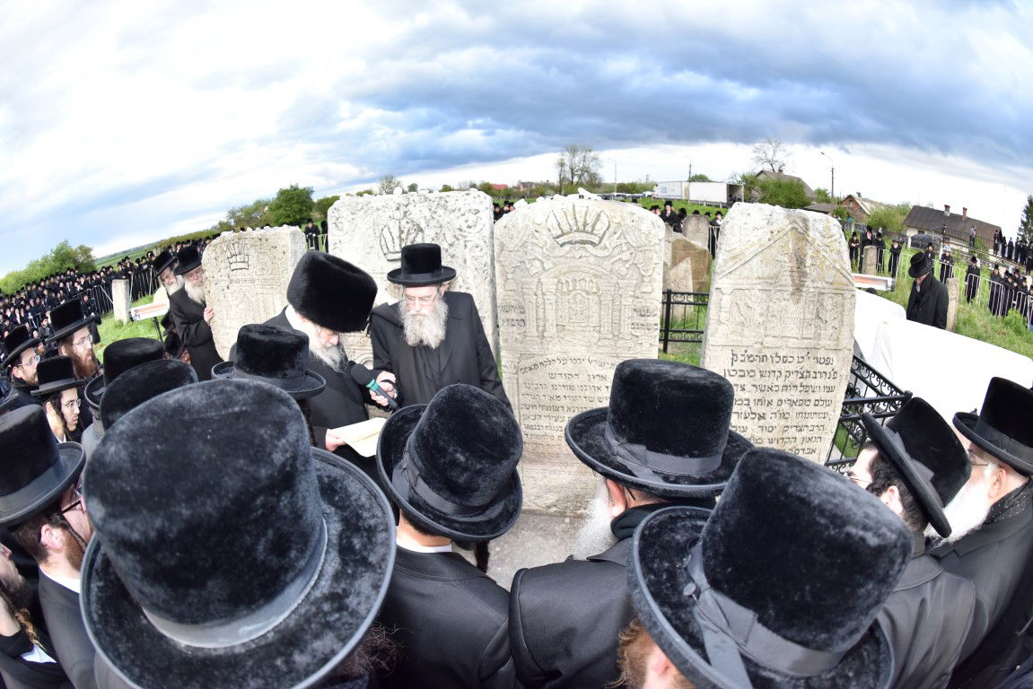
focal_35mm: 16
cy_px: 344
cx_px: 516
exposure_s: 1/250
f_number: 5.6
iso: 800
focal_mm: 16
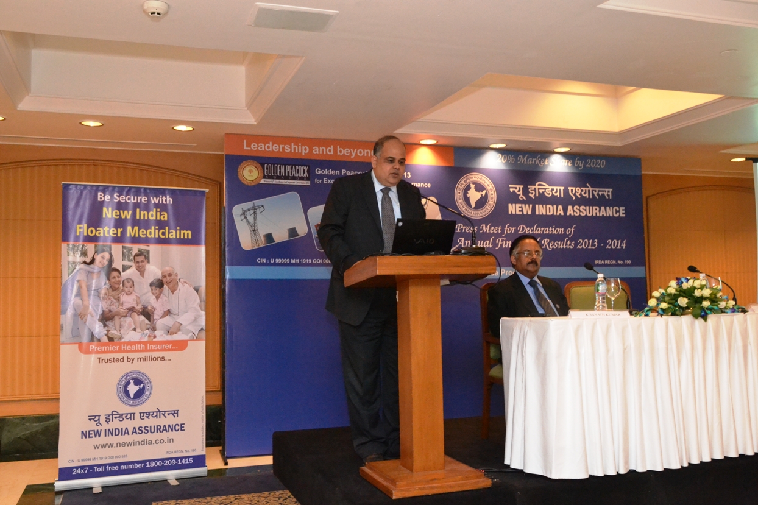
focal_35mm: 33
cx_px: 379
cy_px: 252
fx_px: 695
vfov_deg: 40.0
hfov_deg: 57.2
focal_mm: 22
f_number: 8
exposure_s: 1/60
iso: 3200
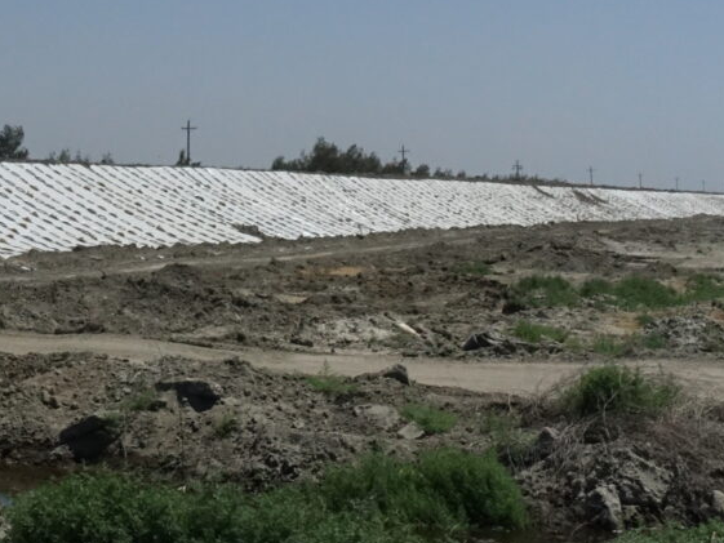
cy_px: -130
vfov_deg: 17.7
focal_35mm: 79
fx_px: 1653
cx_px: 57
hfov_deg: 24.0
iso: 1000
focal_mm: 8.8
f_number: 7.1
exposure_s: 1/800
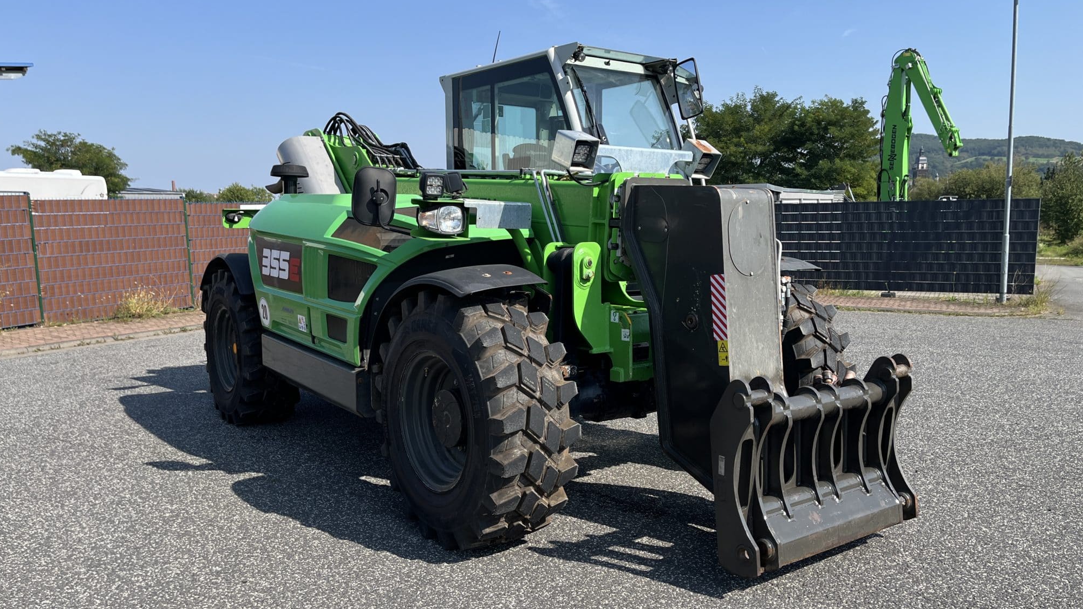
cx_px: 549
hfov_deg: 66.1
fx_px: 833
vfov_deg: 40.1
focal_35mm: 29
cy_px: 340
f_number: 1.6
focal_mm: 5.1
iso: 50
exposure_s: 1/2179
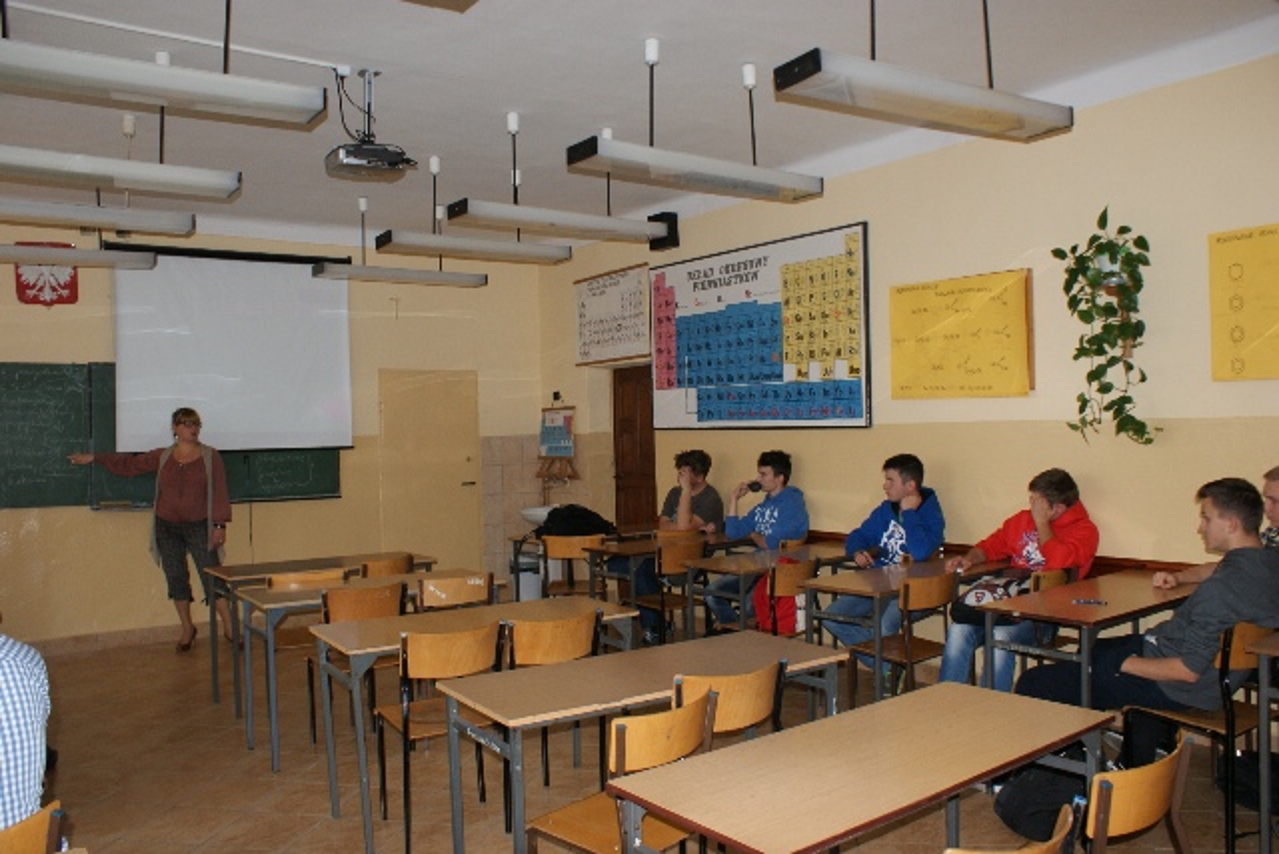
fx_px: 959
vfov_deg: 48.0
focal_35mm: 27
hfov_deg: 67.4
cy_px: 427
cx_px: 640
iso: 400
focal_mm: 18
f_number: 5.6
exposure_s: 1/60
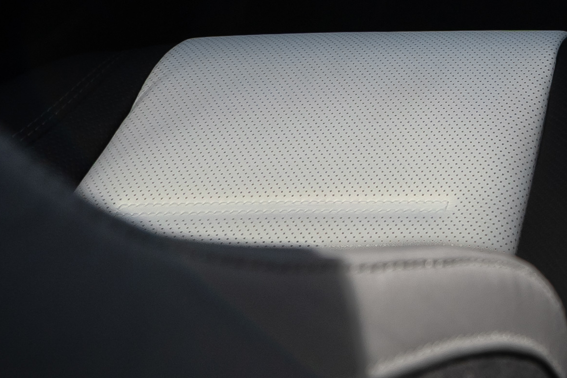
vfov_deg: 13.1
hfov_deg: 20.1
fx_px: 1291
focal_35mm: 82
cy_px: -490
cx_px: 927
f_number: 5
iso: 250
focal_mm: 16
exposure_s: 1/800
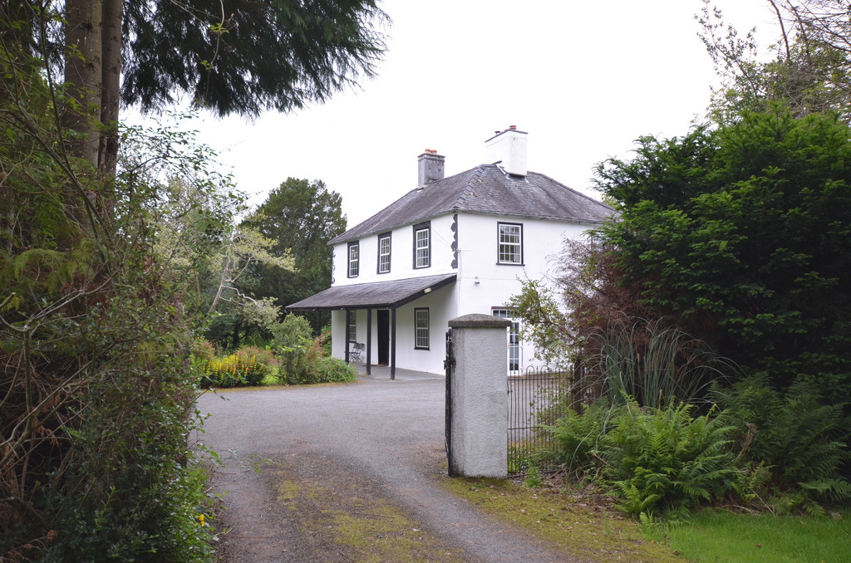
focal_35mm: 30
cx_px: 426
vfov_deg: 43.4
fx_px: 708
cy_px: 282
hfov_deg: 62.0
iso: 200
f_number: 5.6
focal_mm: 20
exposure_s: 1/125
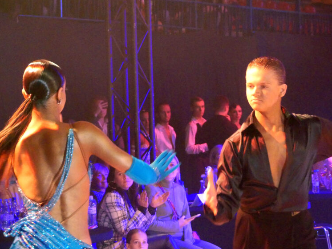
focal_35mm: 163
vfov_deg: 9.1
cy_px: 124
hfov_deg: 12.1
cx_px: 166
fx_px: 1563
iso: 2000
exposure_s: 1/80
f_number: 2.8
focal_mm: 29.2
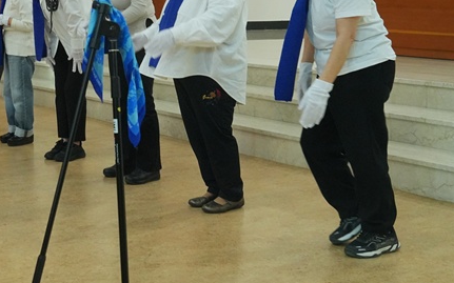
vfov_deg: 19.8
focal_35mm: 65
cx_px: 95
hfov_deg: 30.8
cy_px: 62
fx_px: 804
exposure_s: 1/160
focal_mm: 24
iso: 3200
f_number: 6.3
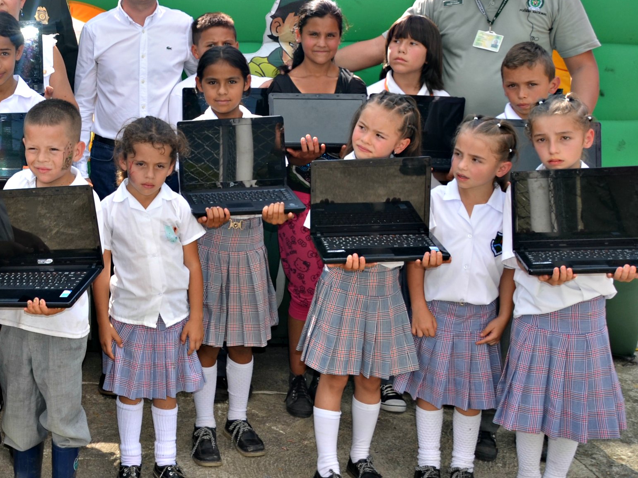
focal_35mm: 56
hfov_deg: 31.0
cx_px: -47
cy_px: 146
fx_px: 1032
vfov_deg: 25.9
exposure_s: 1/250
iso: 100
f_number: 6.3
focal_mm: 18
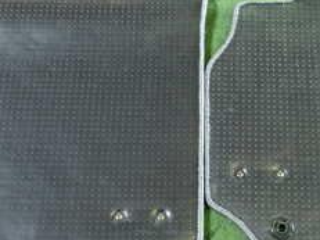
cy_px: 89
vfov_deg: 22.5
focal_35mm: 65
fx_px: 601
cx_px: 205
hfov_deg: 29.7
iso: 500
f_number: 2
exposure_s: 1/30
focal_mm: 4.5
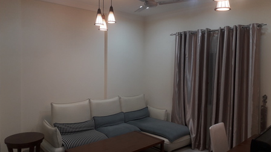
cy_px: 73
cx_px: 136
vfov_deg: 38.9
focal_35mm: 30
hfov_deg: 64.3
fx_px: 216
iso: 40
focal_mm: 3.6
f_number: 1.9
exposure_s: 1/50
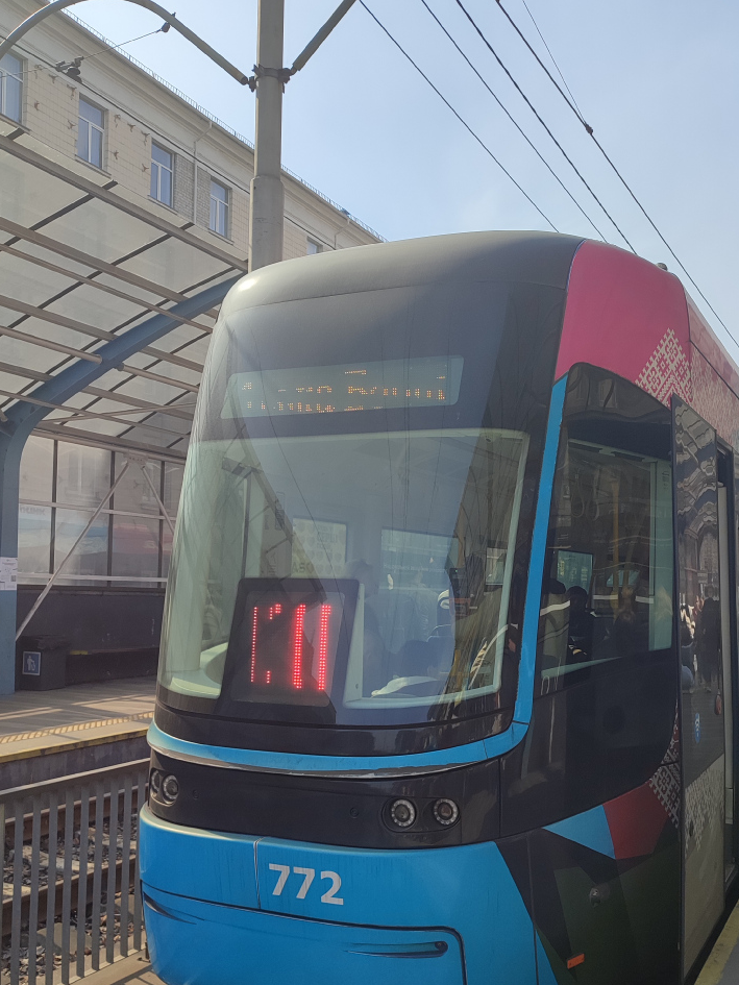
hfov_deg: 42.4
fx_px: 939
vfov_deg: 55.1
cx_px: 495
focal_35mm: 33
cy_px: 575
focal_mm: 5.89
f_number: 1.89
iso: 50
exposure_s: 1/777
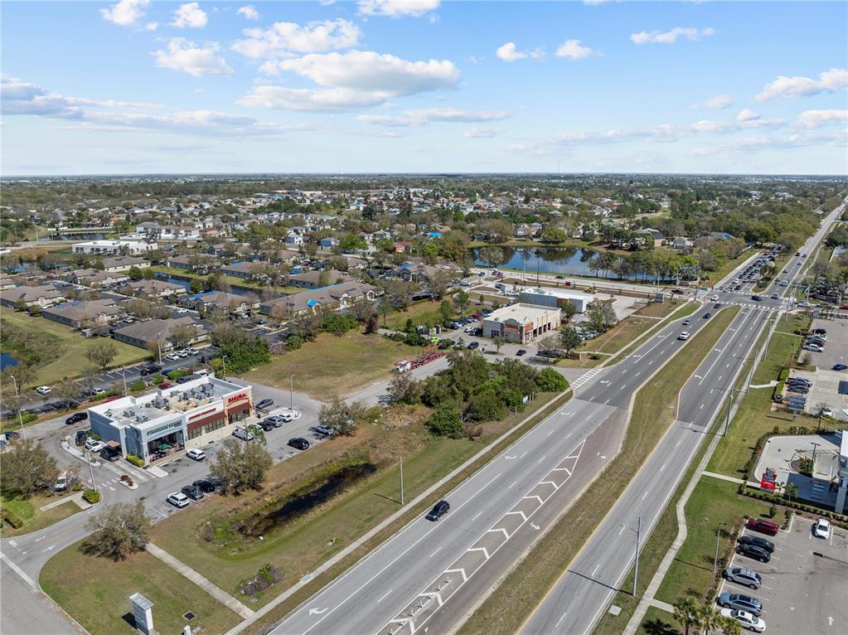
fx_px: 588
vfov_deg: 56.8
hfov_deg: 71.6
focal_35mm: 24
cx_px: 424
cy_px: 318
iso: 100
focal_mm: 12.29
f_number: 2.8
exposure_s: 1/2000
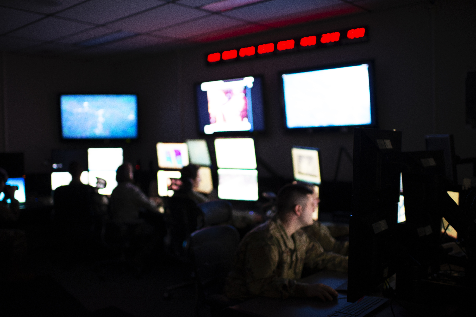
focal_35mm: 35
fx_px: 463
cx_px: 238
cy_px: 158
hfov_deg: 54.4
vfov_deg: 37.9
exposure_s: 1/40
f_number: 1.4
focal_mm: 35
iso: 500
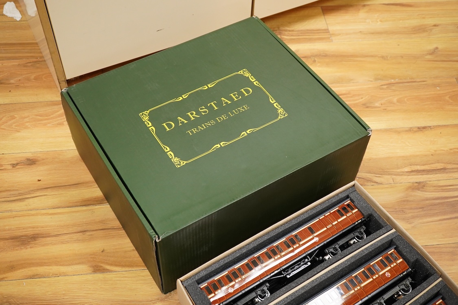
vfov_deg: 29.9
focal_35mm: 45
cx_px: 229
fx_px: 572
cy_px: 152
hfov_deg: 43.6
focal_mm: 30
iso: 2000
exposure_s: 1/125
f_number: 7.1
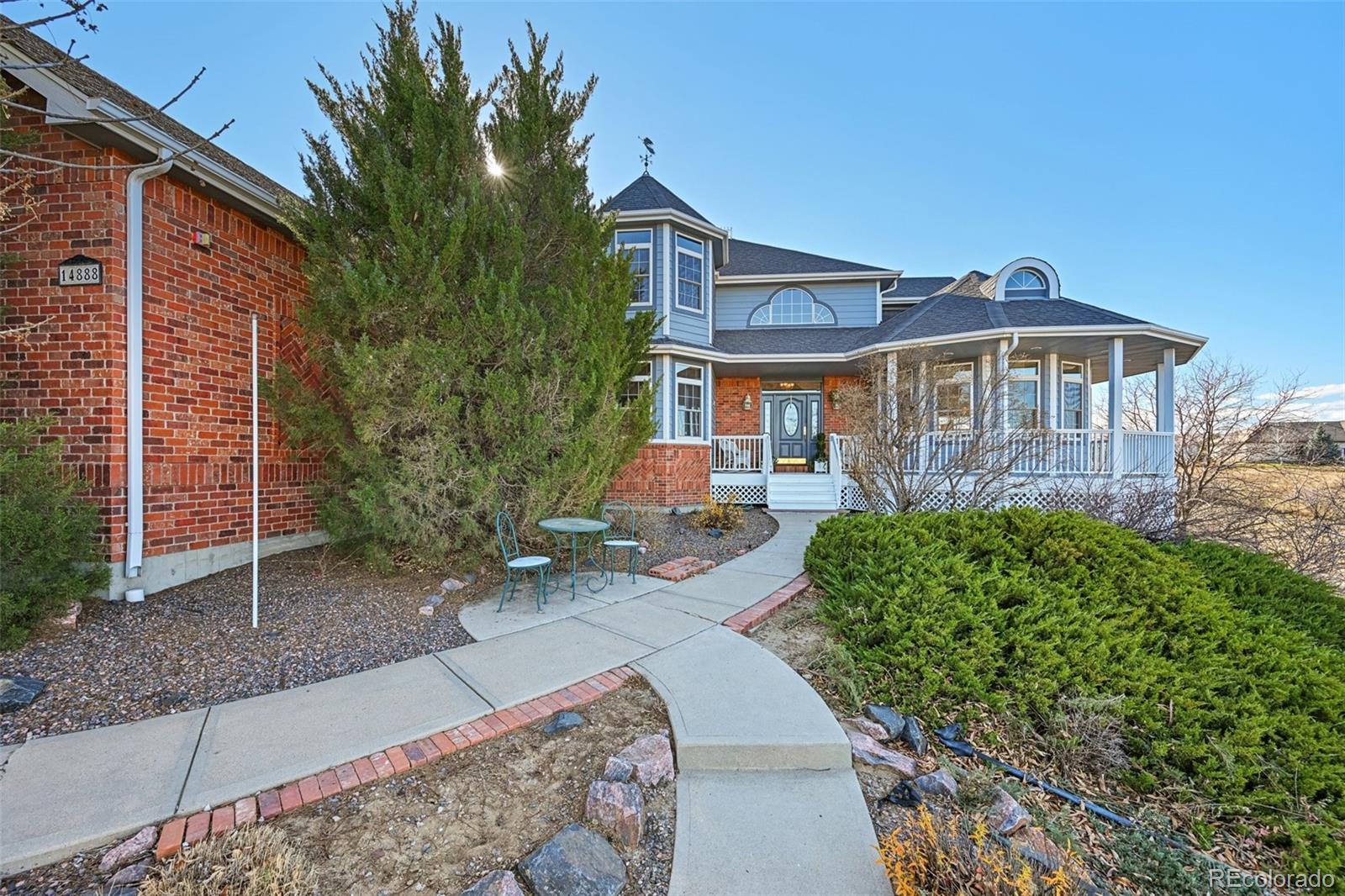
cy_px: 448
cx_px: 672
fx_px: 523
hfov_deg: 104.3
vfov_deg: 81.2
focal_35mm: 14
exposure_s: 1/20
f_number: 8
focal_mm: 14
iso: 64
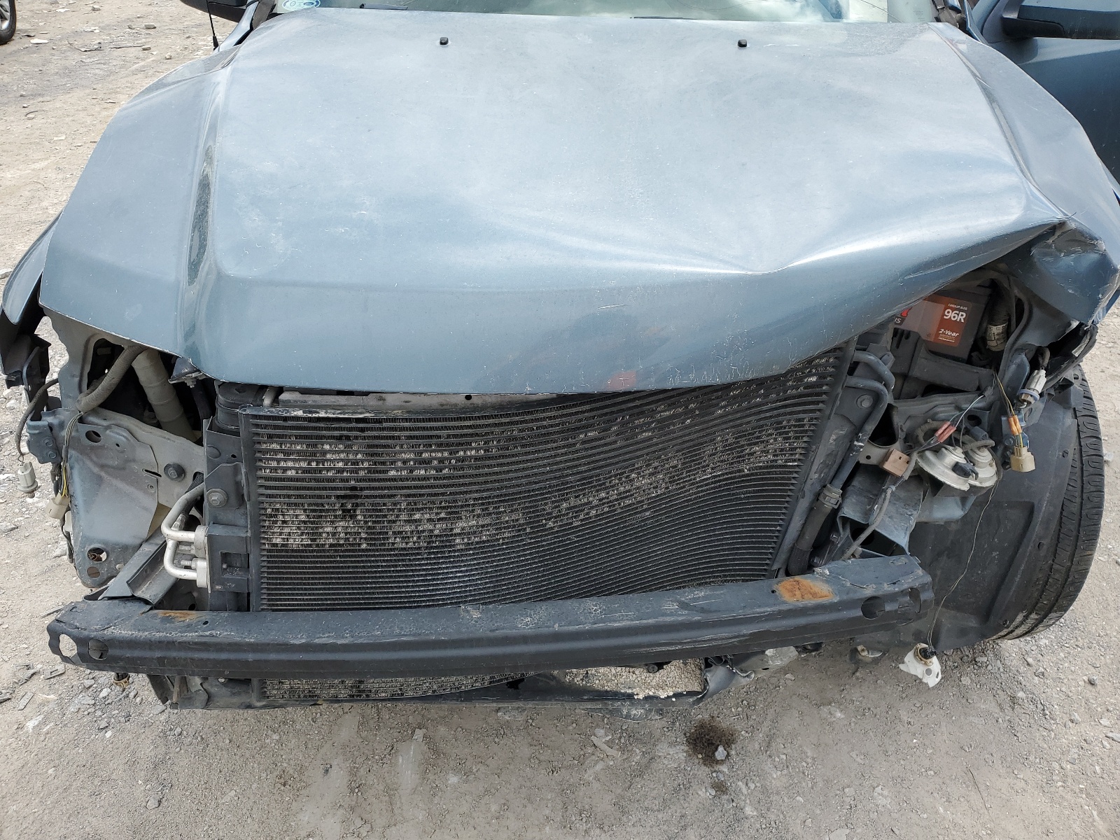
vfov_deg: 53.1
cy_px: 420
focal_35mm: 26
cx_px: 560
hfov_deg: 67.3
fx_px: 841
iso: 50
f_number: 1.5
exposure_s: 1/1250
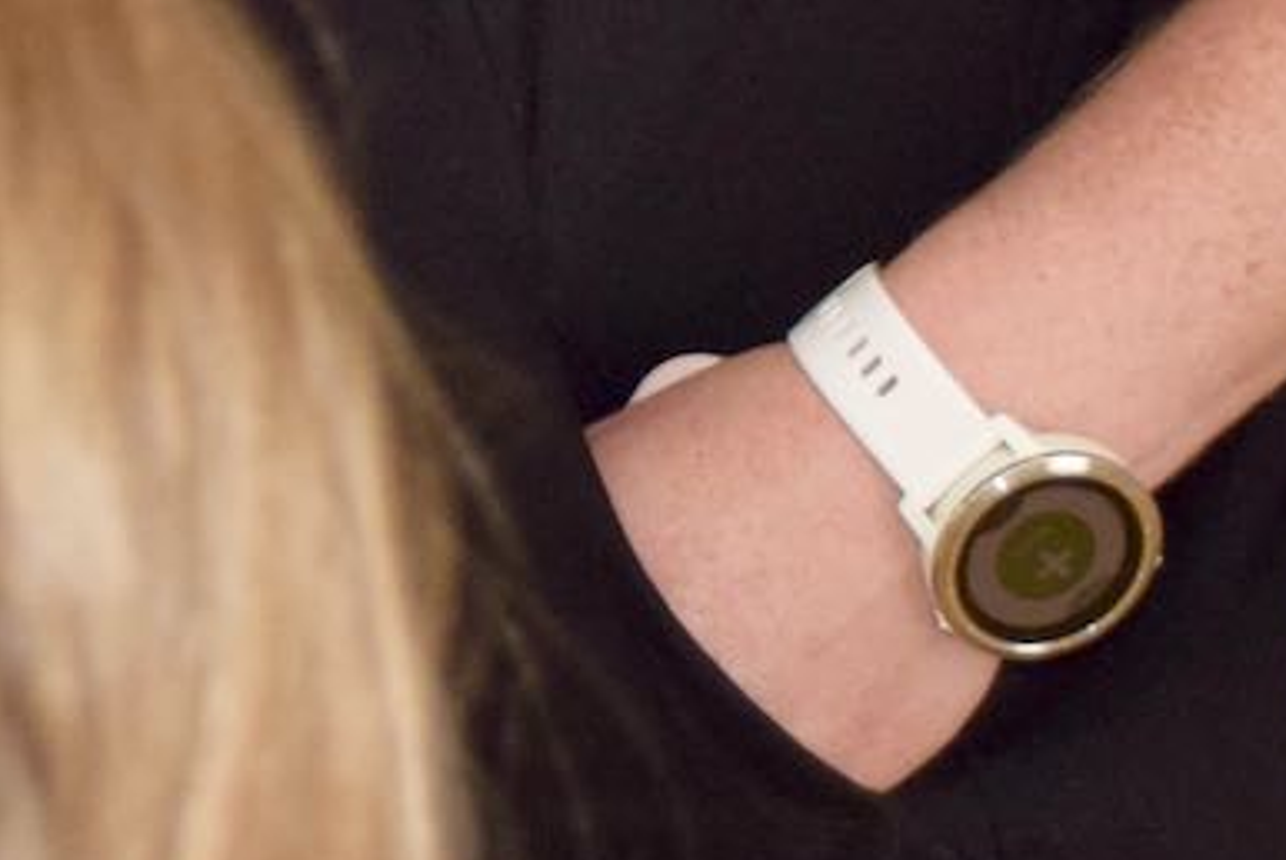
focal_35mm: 323
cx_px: -633
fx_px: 11547
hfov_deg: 6.3
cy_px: -313
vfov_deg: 4.2
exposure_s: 1/200
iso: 800
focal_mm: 32
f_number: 5
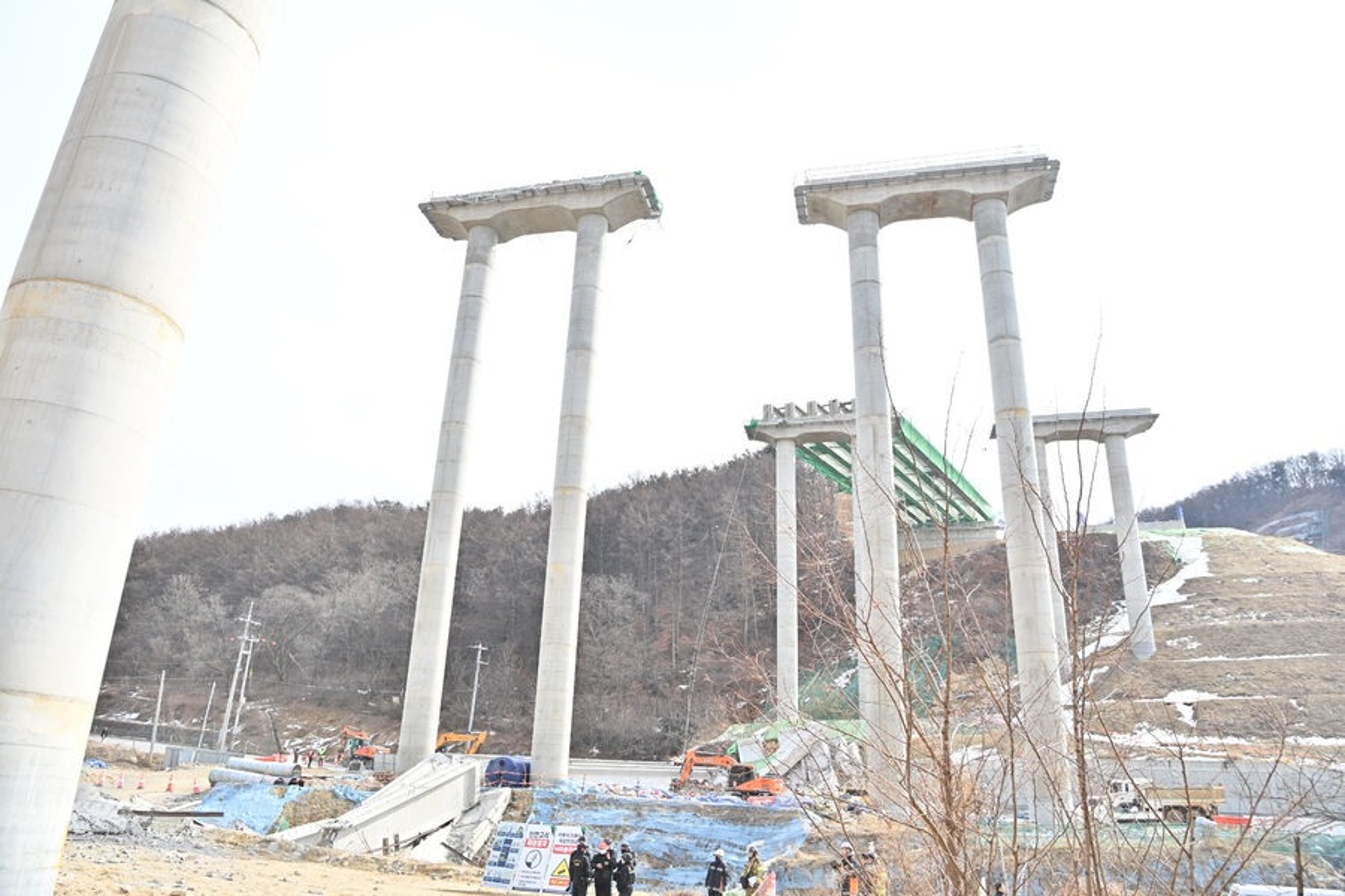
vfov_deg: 53.1
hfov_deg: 73.7
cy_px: 448
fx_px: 897
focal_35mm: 24
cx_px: 672
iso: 100
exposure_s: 1/320
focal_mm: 24
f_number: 5
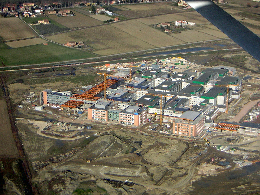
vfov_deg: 16.6
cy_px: 98
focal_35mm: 89
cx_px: 130
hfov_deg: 22.0
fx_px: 668
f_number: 4.2
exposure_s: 1/606
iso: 50
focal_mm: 11.6
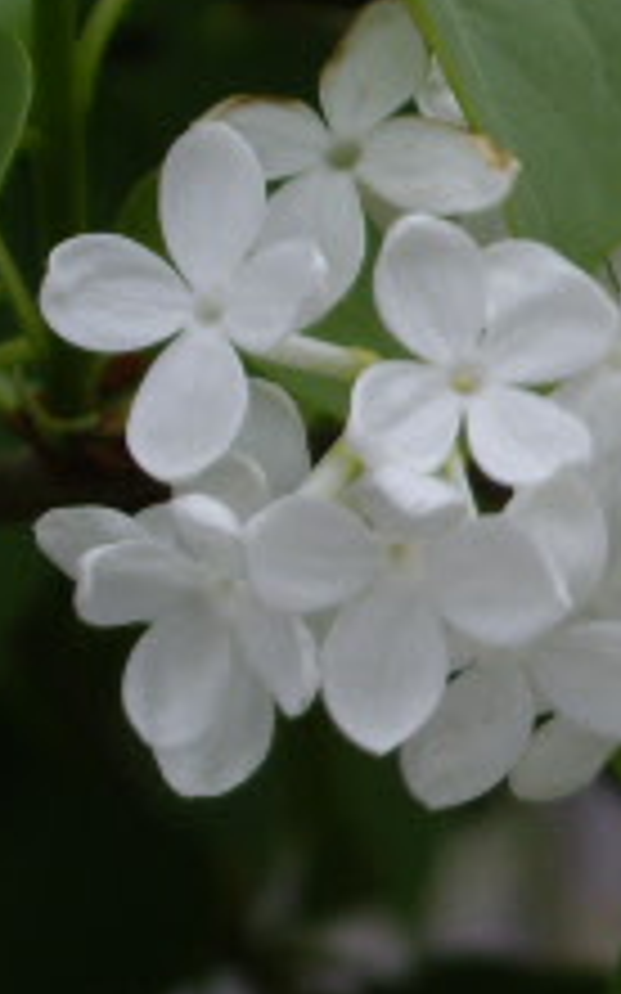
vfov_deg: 3.8
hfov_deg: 2.3
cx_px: 1742
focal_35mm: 556
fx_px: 15066
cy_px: 688
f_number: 5.4
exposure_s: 1/160
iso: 64
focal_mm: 23.7
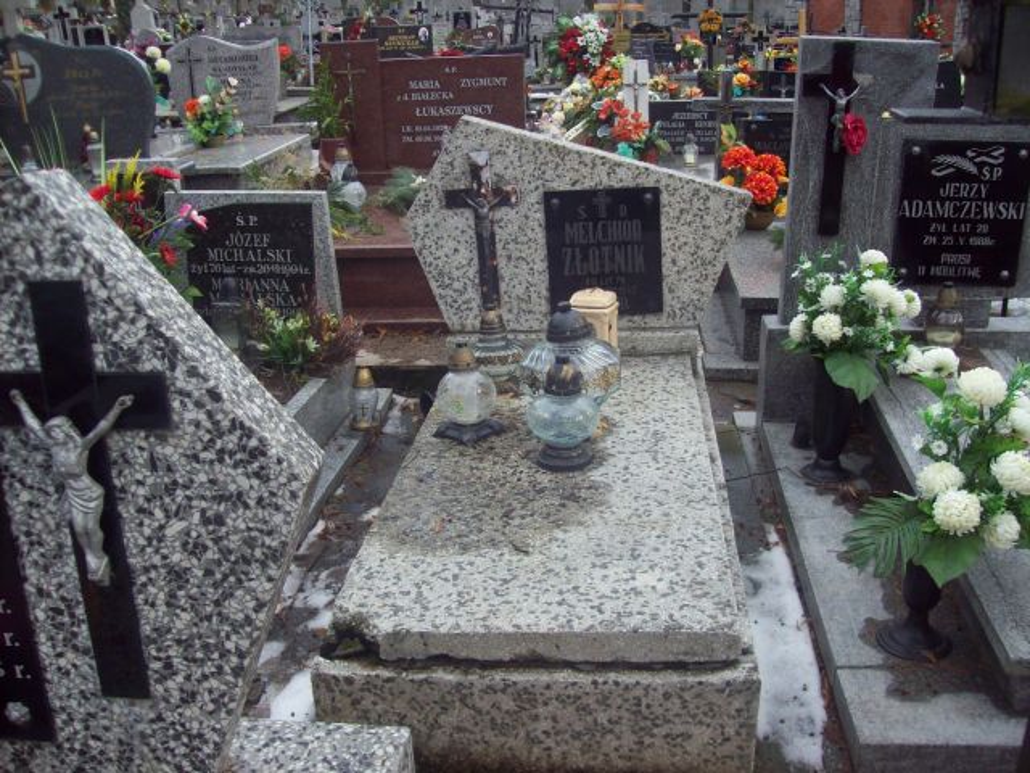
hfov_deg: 51.4
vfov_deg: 39.7
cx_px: 515
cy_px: 386
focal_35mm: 36
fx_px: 1071
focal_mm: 6
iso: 80
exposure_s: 1/142
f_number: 2.7
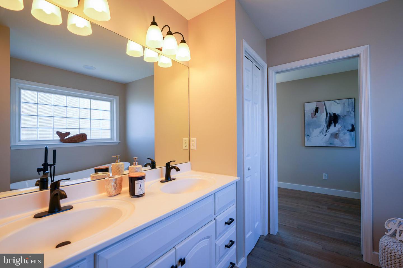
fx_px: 179
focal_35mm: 16
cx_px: 202
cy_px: 134
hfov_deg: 96.7
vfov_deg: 73.7
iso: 100
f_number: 4.5
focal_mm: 16
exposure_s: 1/80
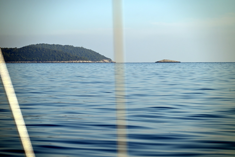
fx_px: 1077
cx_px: 118
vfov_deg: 8.3
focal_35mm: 165
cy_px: 78
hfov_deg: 12.5
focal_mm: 165
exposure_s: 1/1000
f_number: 5.6
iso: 100
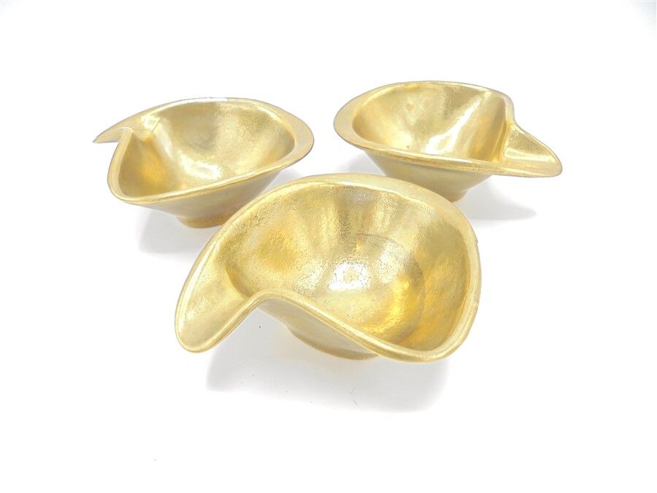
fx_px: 493
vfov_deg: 53.1
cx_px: 328
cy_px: 246
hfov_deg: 67.3
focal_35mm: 26
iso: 100
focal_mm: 4.6
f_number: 3.5
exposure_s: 1/100
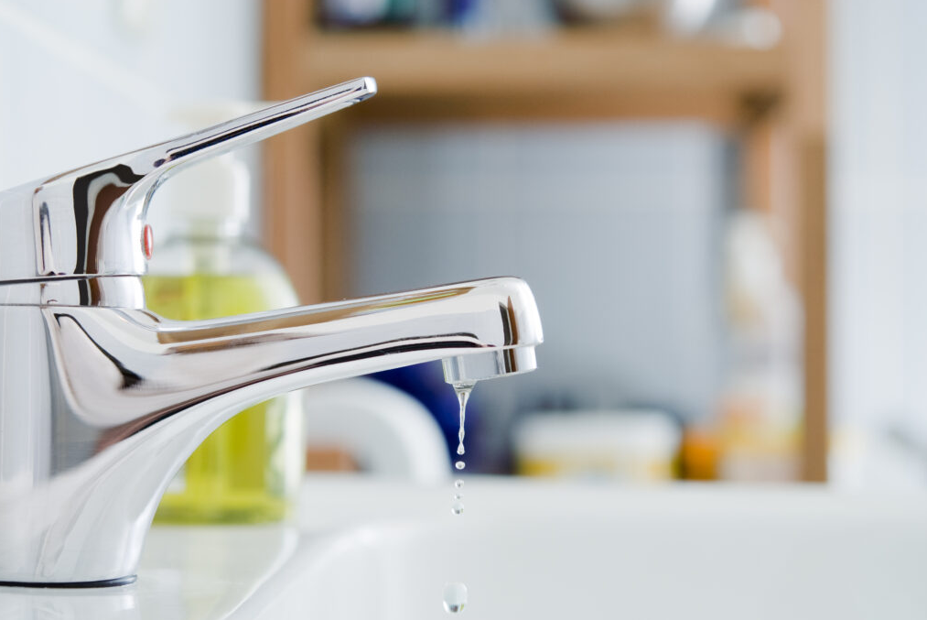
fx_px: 2345
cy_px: 309
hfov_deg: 22.4
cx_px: 464
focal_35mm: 91
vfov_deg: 15.1
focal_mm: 60
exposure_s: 1/200
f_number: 4
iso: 100
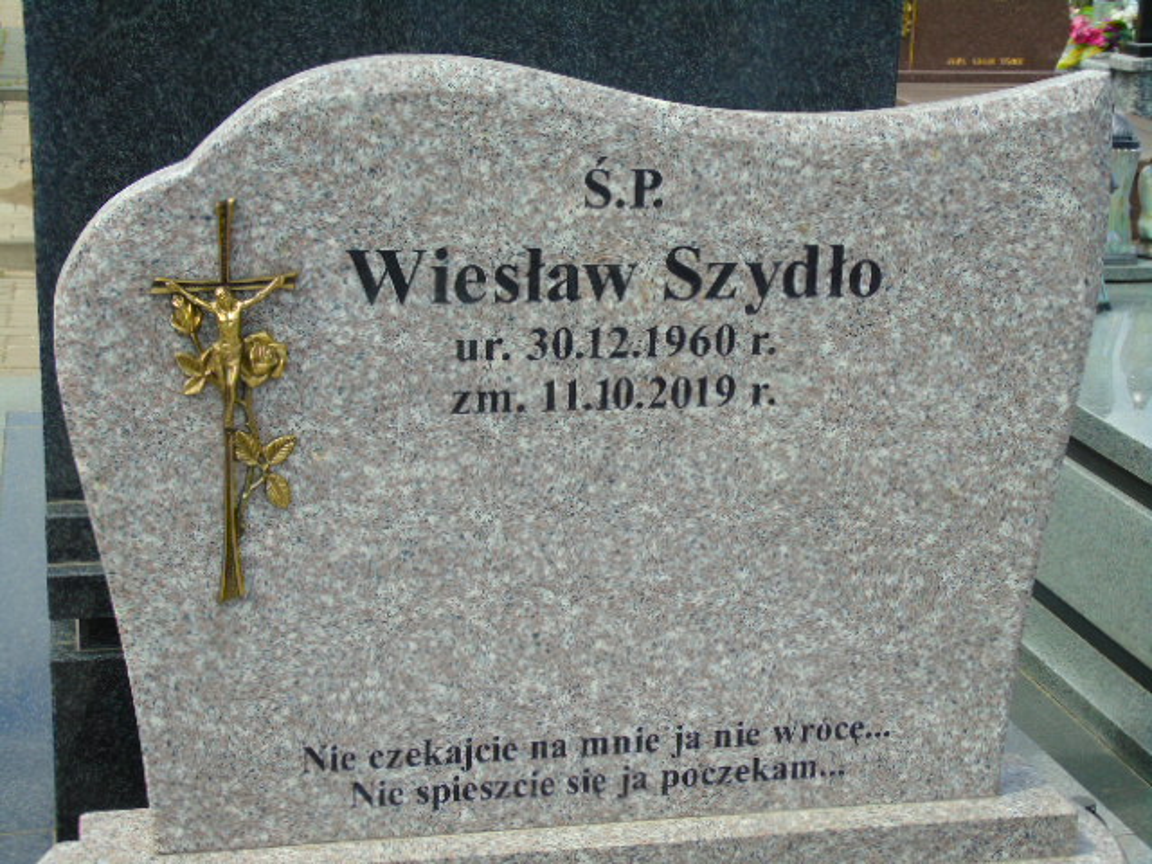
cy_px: 432
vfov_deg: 23.7
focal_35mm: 62
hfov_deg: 31.2
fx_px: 2063
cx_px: 576
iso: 80
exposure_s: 1/500
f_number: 4.5
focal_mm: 11
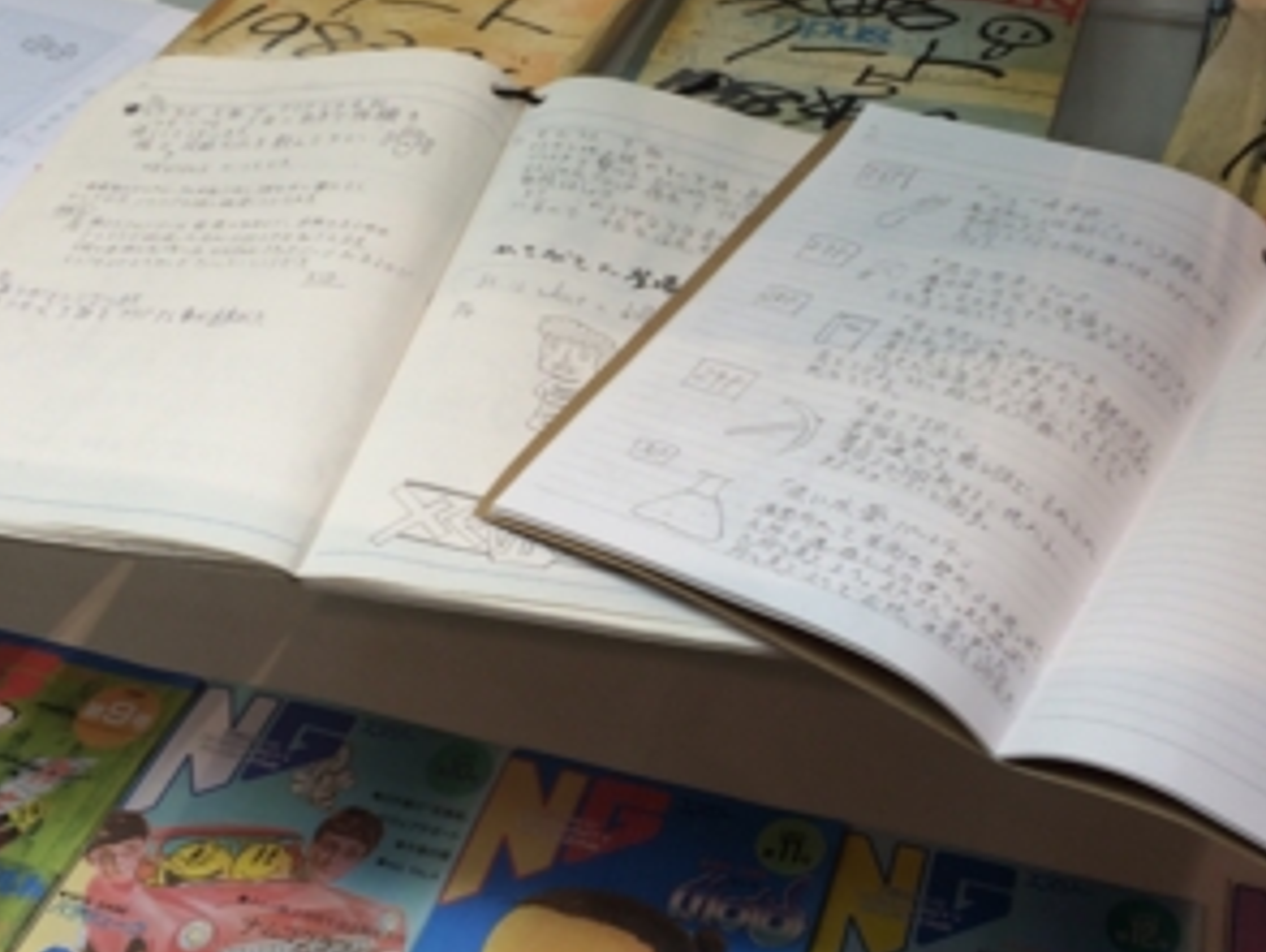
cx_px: 680
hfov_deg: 37.4
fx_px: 1867
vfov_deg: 28.6
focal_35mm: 51
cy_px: 437
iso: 50
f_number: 2.2
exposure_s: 1/50
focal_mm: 4.12
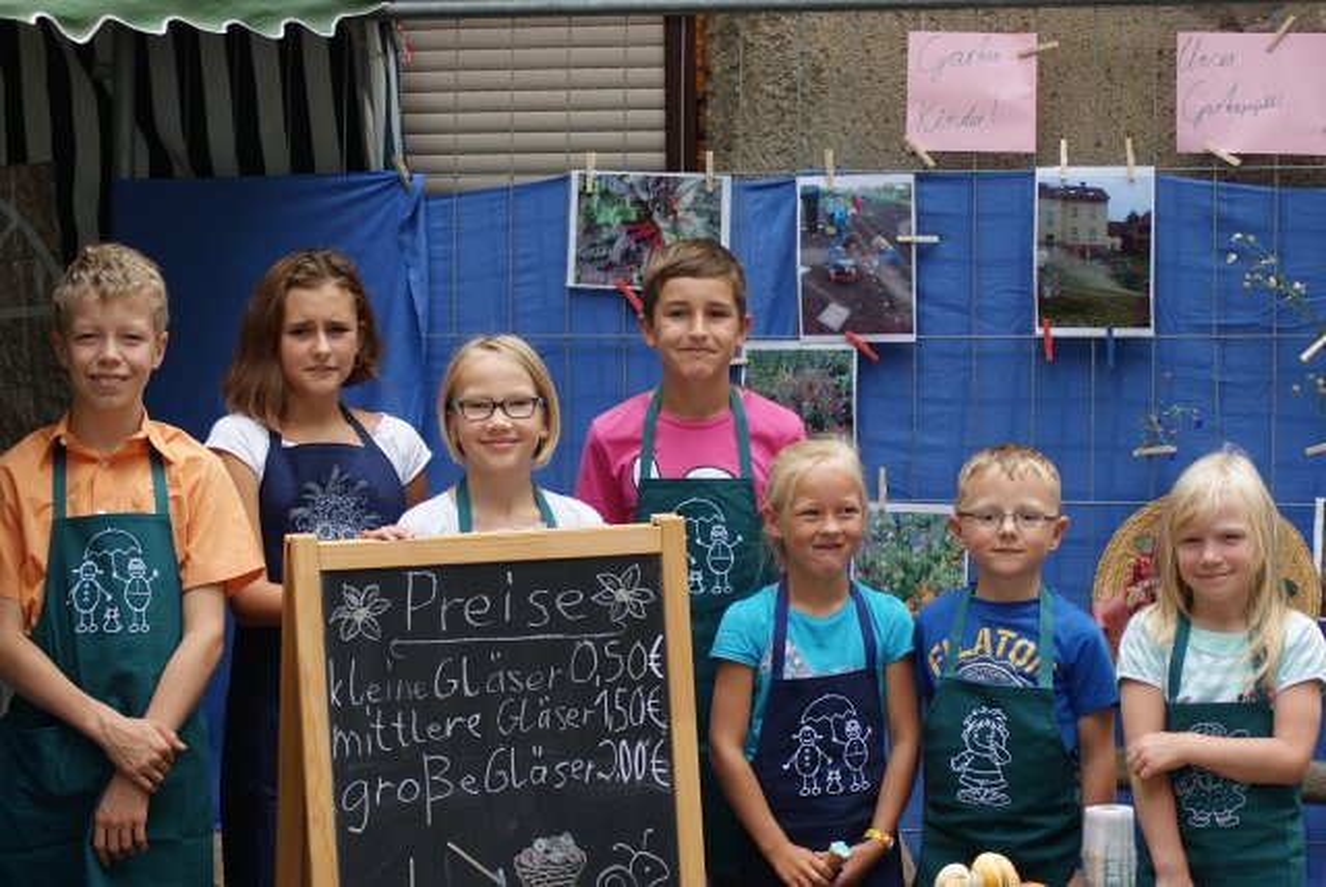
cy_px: 444
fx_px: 3871
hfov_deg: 19.4
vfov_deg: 13.1
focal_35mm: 105
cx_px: 663
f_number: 4.5
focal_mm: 70
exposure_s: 1/125
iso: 100
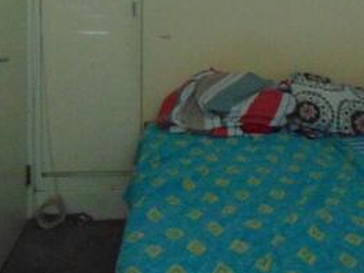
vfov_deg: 25.3
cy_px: 1
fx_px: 579
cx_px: 281
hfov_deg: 34.1
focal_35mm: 55
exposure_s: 1/25
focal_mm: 4.5
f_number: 3
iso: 400
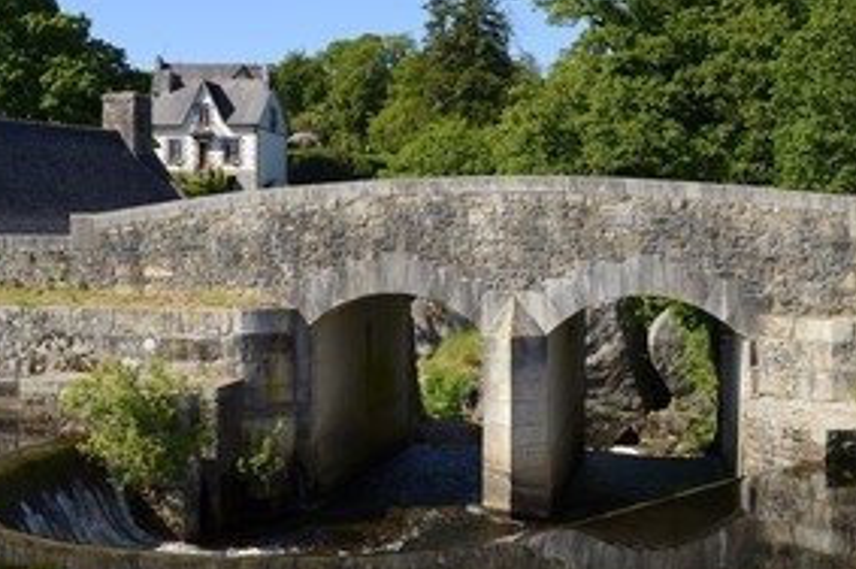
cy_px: 254
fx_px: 1235
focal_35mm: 52
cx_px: 399
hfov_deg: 38.2
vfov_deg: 25.9
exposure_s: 1/250
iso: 200
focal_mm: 35
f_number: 9
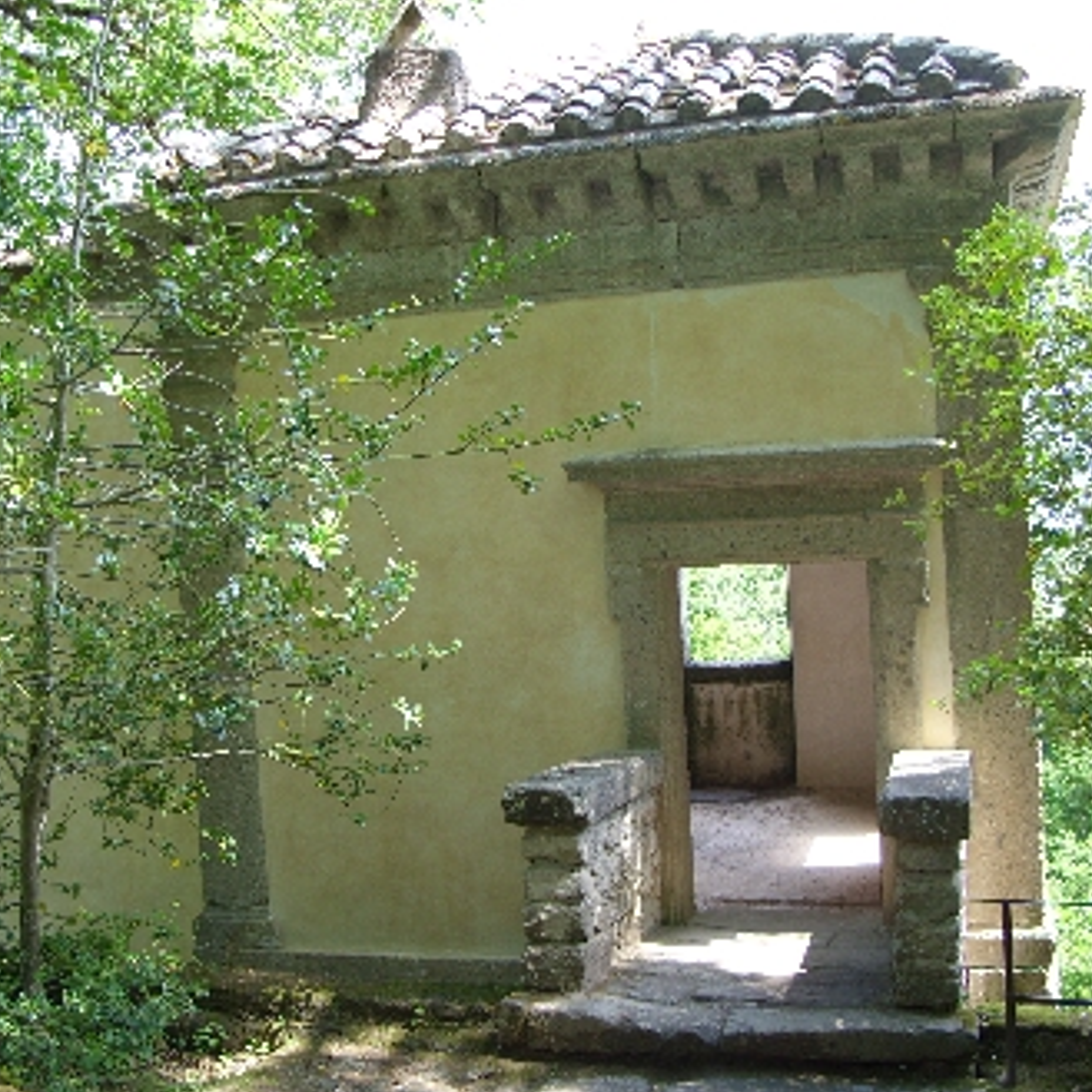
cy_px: 551
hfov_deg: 36.7
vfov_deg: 36.8
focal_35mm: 46
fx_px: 1642
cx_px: 481
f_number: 2.8
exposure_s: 1/91
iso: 50
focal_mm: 7.8
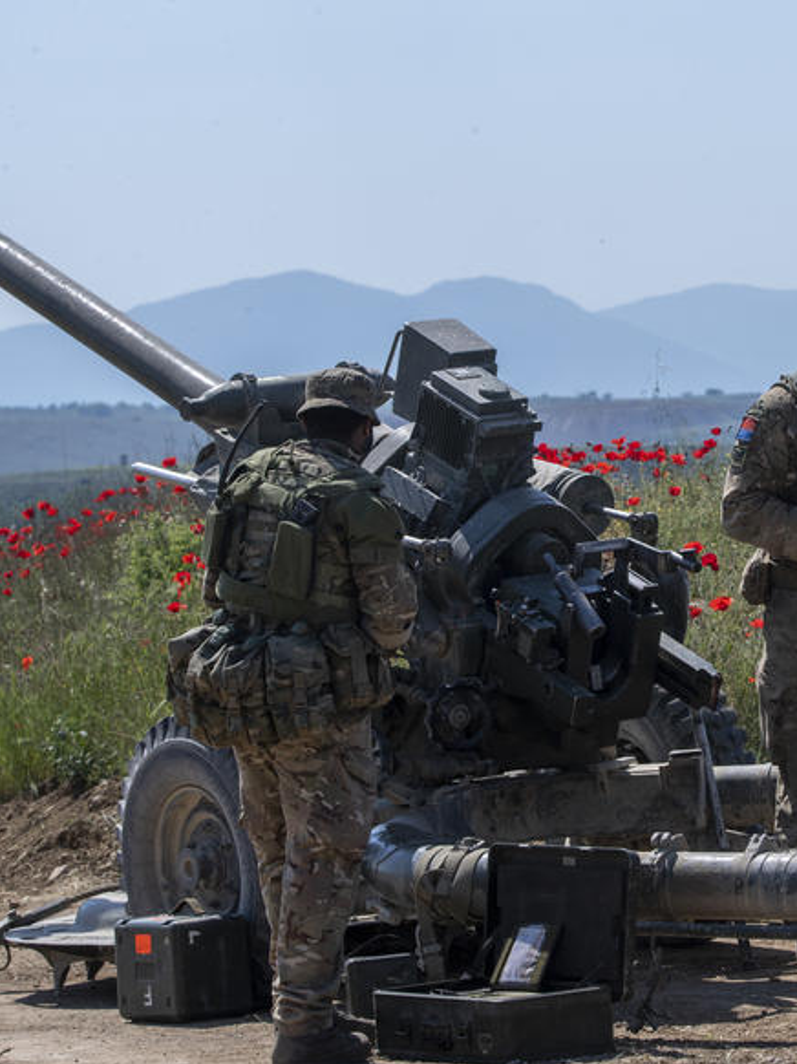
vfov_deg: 8.7
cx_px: 636
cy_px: 546
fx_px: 7004
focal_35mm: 228
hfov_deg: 6.5
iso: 400
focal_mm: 150
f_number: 11
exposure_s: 1/640
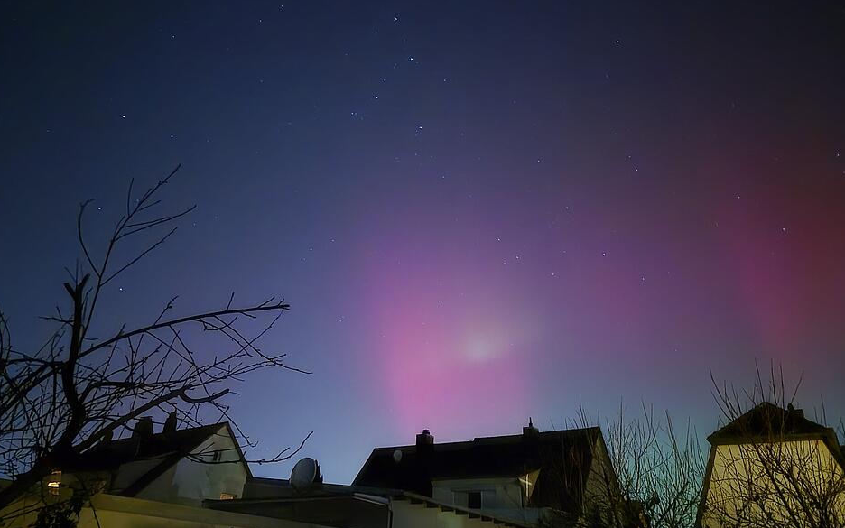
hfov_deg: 72.5
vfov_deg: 49.3
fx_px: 576
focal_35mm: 25
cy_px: 250
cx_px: 422
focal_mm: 5.4
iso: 2000
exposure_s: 1/2
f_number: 1.8
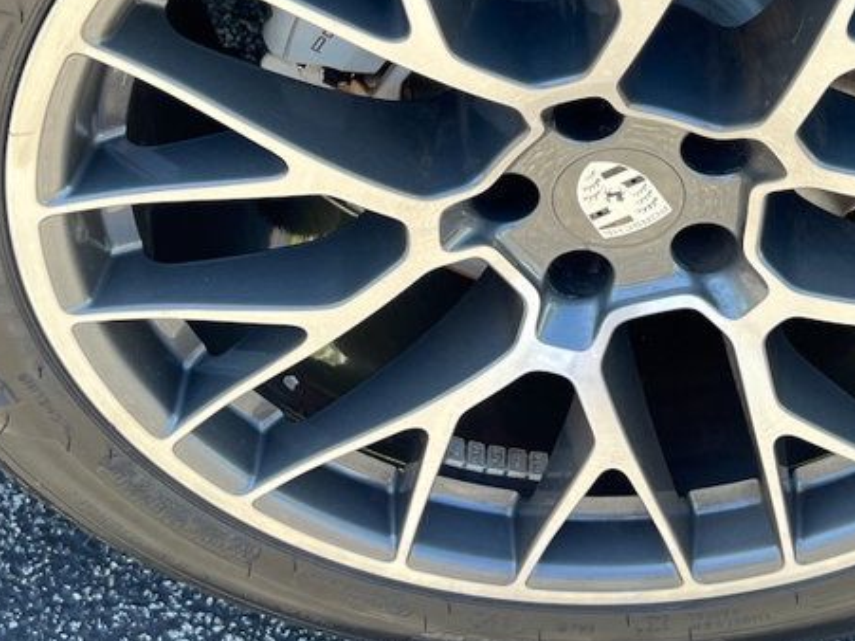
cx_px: 612
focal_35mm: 59
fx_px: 1457
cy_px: 47
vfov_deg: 24.0
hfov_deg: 32.3
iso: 50
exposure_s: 1/252
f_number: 1.5
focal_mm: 5.7
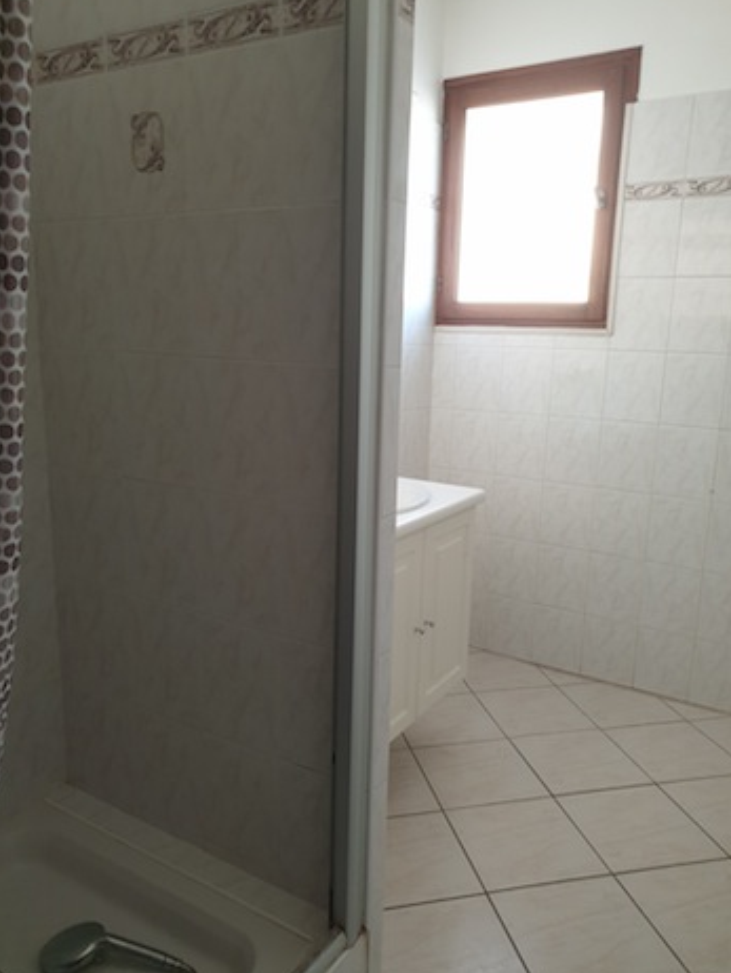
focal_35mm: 27
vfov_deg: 65.3
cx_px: 373
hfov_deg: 51.4
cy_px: 478
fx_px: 760
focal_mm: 4.3
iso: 250
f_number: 2.4
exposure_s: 1/38
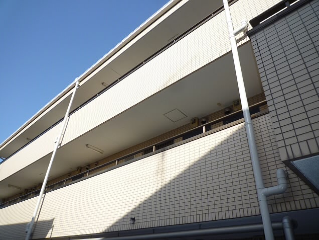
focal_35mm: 25
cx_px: 160
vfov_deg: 54.9
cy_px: 120
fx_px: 230
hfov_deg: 69.4
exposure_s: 1/640
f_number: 4
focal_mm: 4.4
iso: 100
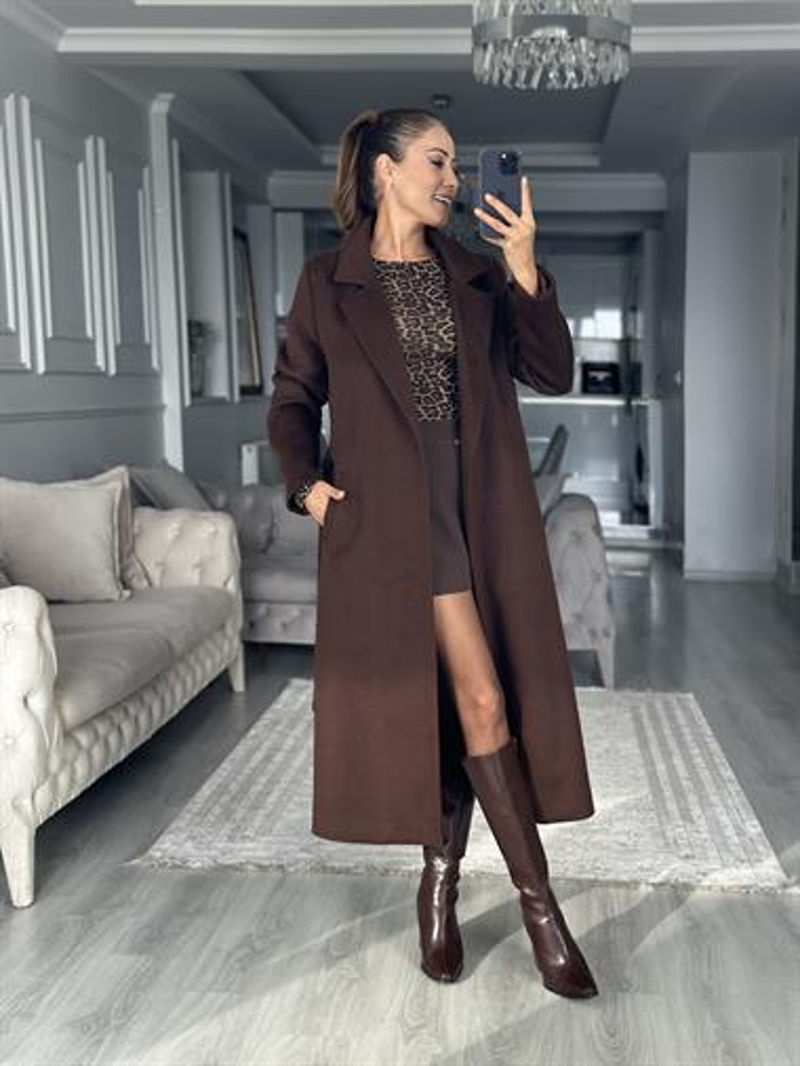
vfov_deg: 39.6
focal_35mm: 48
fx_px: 1478
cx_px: 400
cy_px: 533
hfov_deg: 30.3
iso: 125
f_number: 1.78
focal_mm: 6.86
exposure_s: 1/101
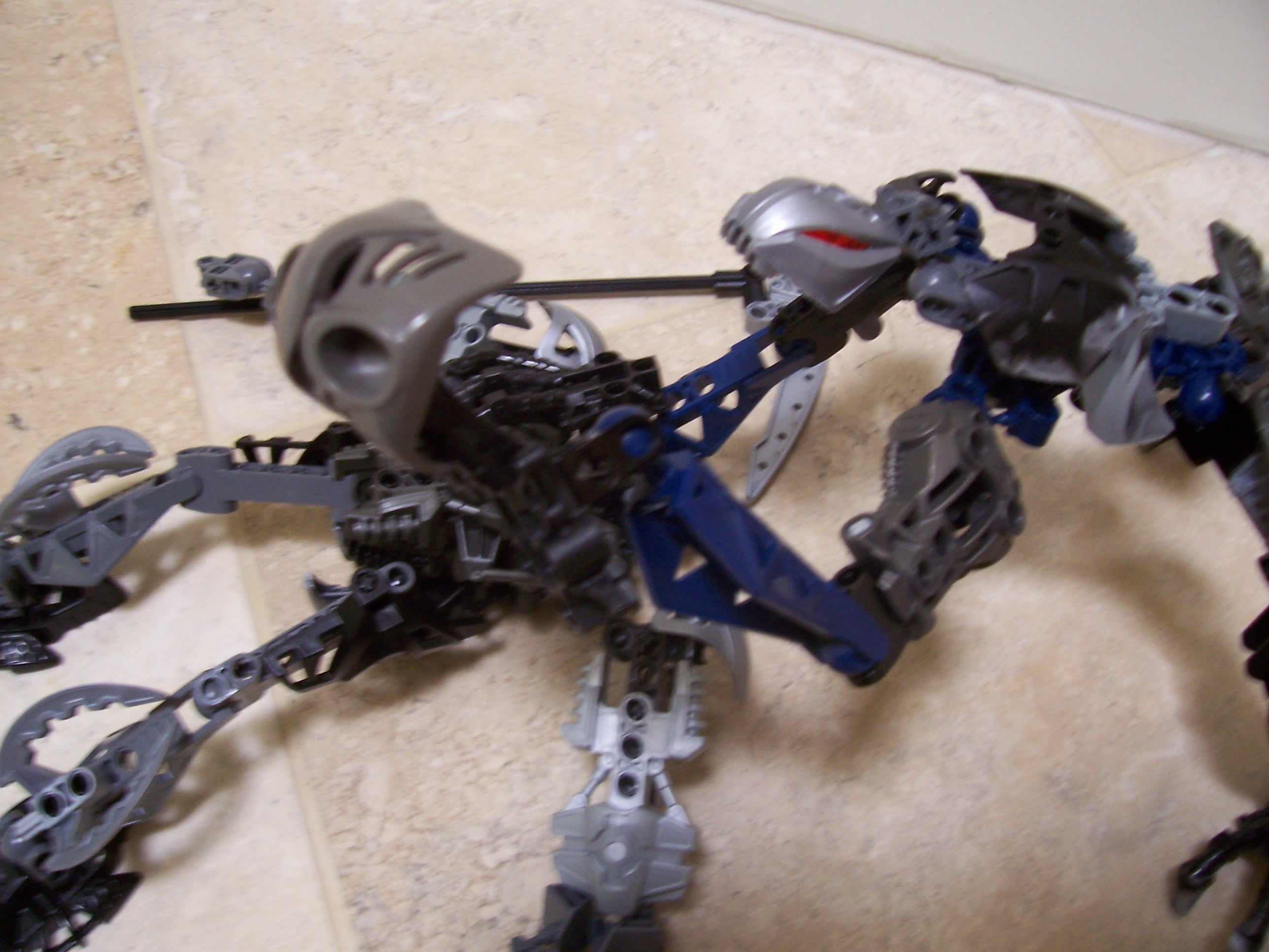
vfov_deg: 41.8
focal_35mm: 34
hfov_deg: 54.0
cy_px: 476
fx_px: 1246
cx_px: 634
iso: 160
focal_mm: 5.6
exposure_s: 1/15
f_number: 2.7
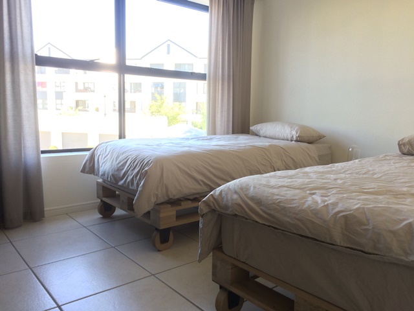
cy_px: 156
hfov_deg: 61.7
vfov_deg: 48.2
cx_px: 207
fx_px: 347
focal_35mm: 29
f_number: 2.2
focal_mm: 4.15
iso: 40
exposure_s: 1/50
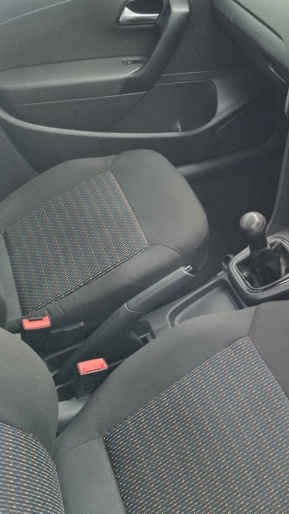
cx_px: 316
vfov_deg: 52.8
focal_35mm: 38
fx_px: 518
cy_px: 257
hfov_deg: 28.4
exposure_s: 1/50
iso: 640
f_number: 1.8
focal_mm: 5.4
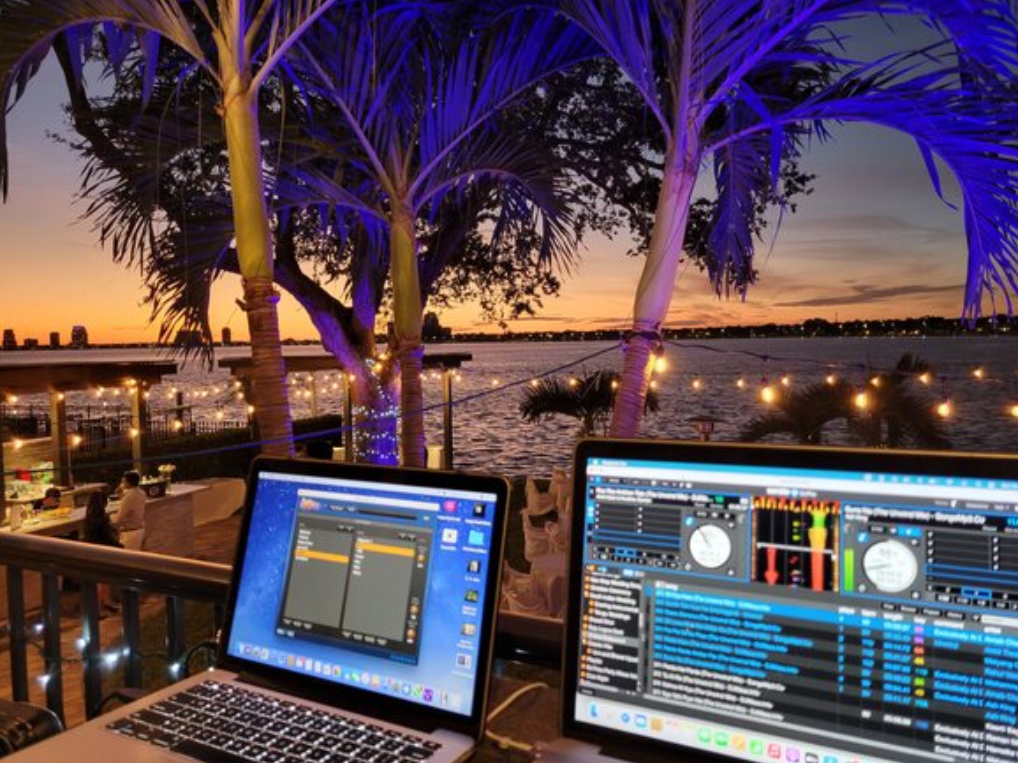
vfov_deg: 51.3
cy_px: 375
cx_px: 527
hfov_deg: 65.3
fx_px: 794
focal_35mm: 27
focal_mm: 5.4
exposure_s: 1/40
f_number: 1.8
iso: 250
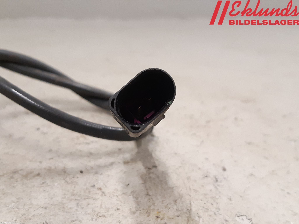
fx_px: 225
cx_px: 150
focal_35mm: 26
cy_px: 112
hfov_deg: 67.3
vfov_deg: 53.1
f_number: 1.7
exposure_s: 1/50
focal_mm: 3.93
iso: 200
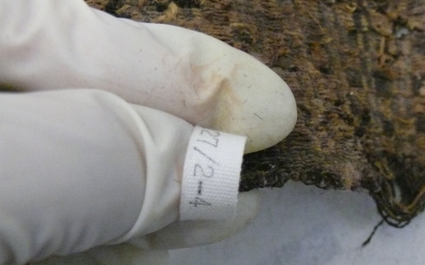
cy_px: 173
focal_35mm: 60
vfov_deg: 21.6
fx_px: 695
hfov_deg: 33.4
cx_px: 310
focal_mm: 7.4
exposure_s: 1/20
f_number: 2.8
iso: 800
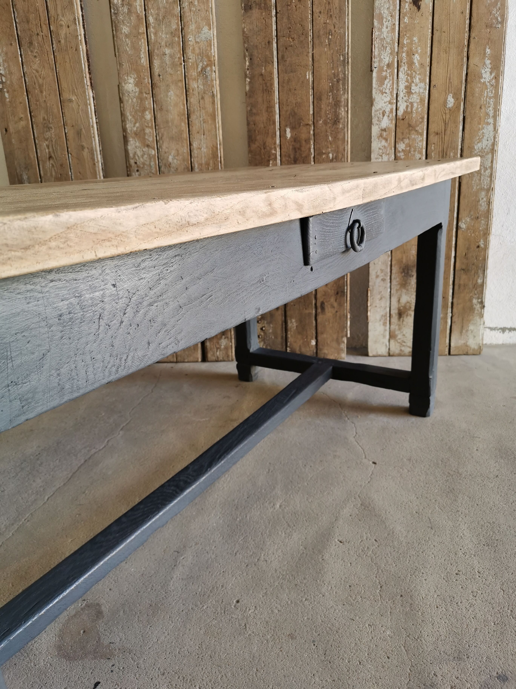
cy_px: 344
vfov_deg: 65.3
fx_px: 537
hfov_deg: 51.4
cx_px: 258
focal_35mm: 27
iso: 64
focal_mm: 5.58
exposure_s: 1/100
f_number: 1.8
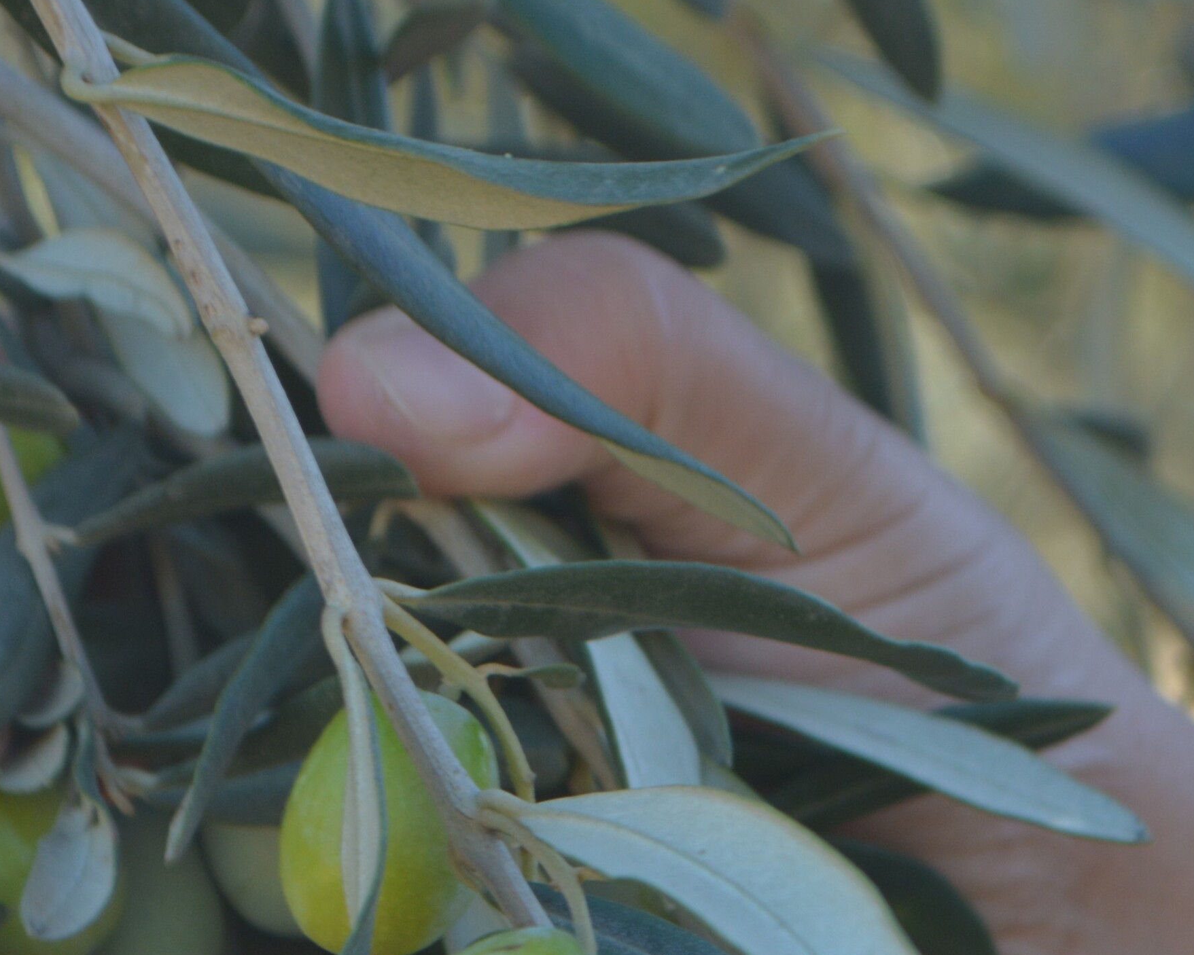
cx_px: 848
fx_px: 7787
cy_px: 737
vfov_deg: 7.0
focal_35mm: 220
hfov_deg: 8.8
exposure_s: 1/160
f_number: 6.3
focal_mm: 55
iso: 200
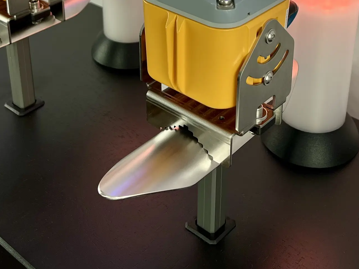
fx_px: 601
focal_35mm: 58
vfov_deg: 23.8
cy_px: -19
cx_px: 190
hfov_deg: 33.2
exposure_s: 1/439
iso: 50
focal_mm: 5.7
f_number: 1.5
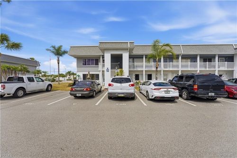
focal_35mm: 14
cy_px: 79
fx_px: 92
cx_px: 118
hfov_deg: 104.3
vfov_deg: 81.2
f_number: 8
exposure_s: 1/8000
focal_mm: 14
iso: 320
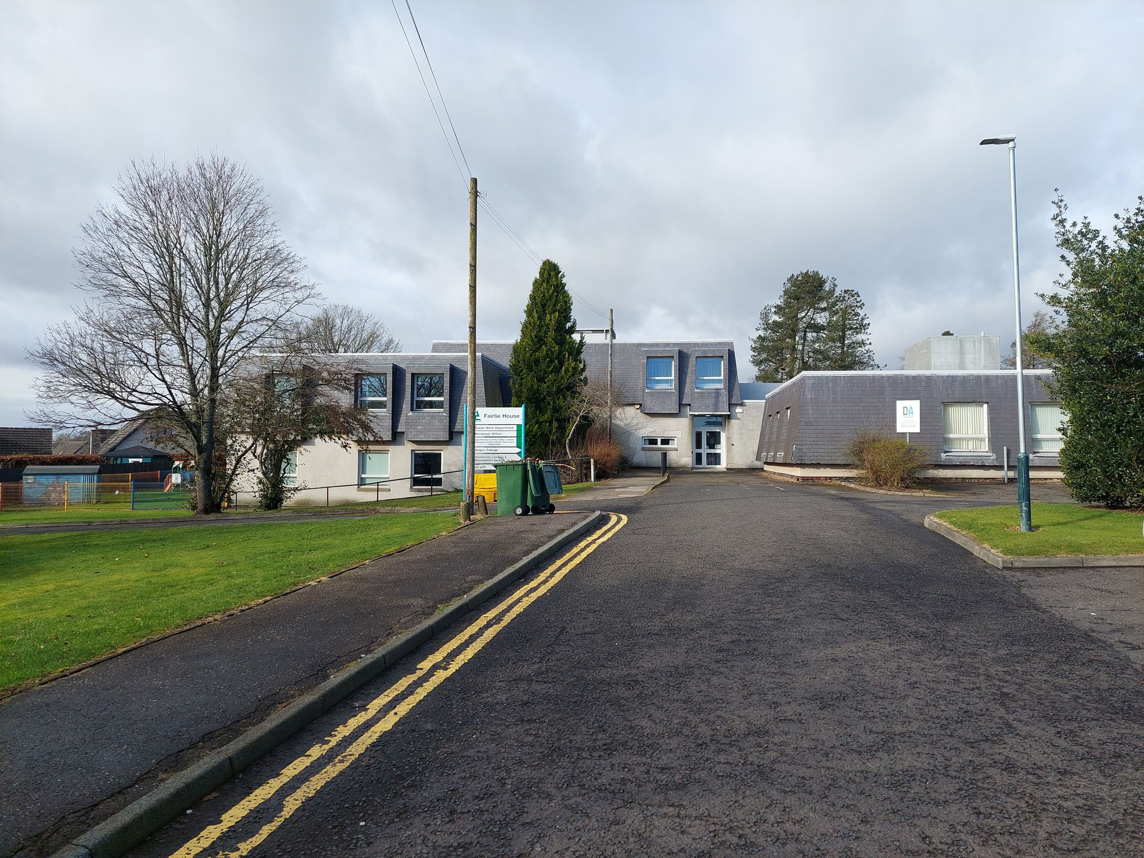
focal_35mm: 24
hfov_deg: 71.6
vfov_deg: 56.8
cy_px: 429
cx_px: 572
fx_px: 793
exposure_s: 1/871
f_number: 1.8
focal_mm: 5.23
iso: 40
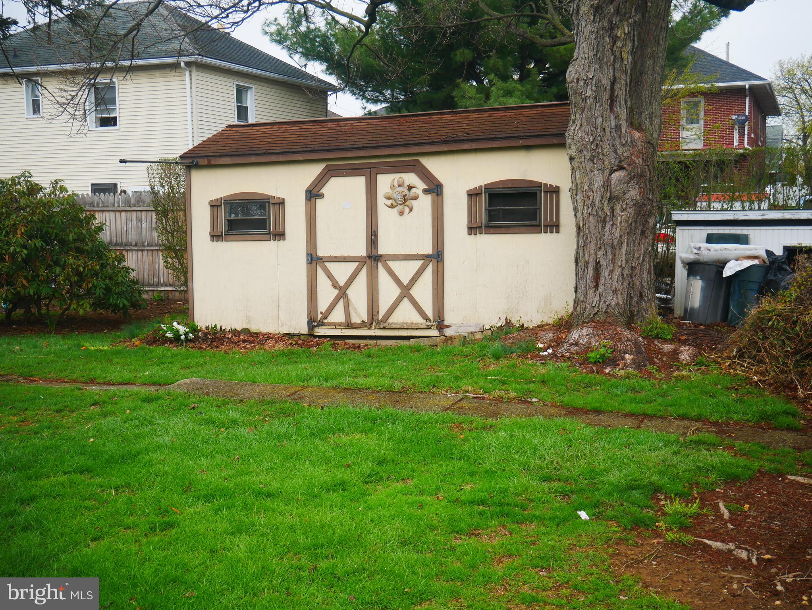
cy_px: 305
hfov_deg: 46.8
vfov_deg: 36.0
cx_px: 406
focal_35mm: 40
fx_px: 939
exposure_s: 1/125
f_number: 4.5
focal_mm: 20
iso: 200
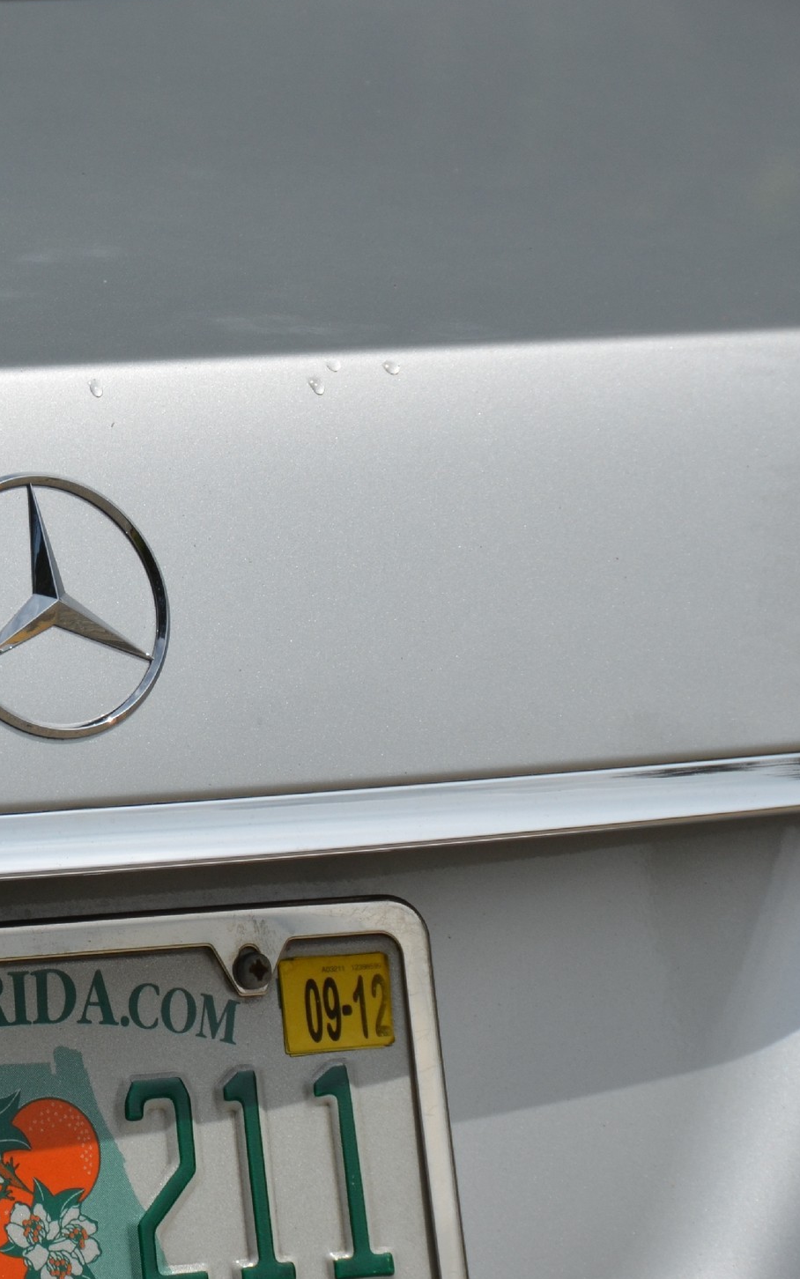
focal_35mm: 394
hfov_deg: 3.3
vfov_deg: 5.3
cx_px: 15
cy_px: 652
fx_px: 13739
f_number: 8
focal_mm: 150
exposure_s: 1/2000
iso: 280
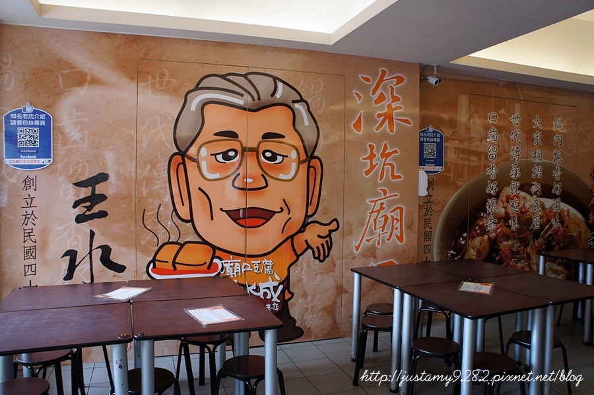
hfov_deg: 67.4
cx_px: 297
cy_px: 198
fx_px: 445
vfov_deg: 47.9
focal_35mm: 27
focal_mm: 18
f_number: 5
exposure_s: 1/30
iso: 200
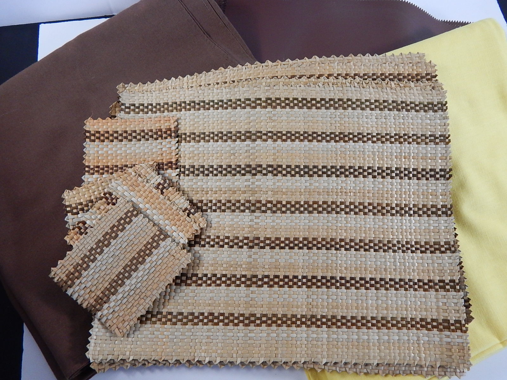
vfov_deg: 54.9
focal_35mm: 25
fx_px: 366
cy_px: 190
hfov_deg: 69.4
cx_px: 254
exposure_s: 1/160
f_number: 3.1
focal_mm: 4.5
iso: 400
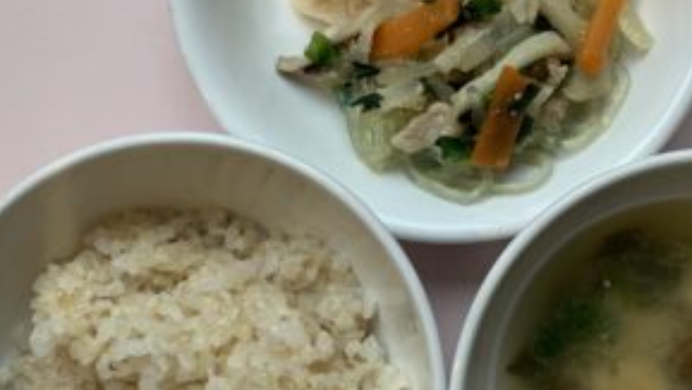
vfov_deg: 24.5
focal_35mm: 49
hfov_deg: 41.7
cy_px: 193
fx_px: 900
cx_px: 443
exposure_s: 1/95
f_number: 1.8
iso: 100
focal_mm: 4.25
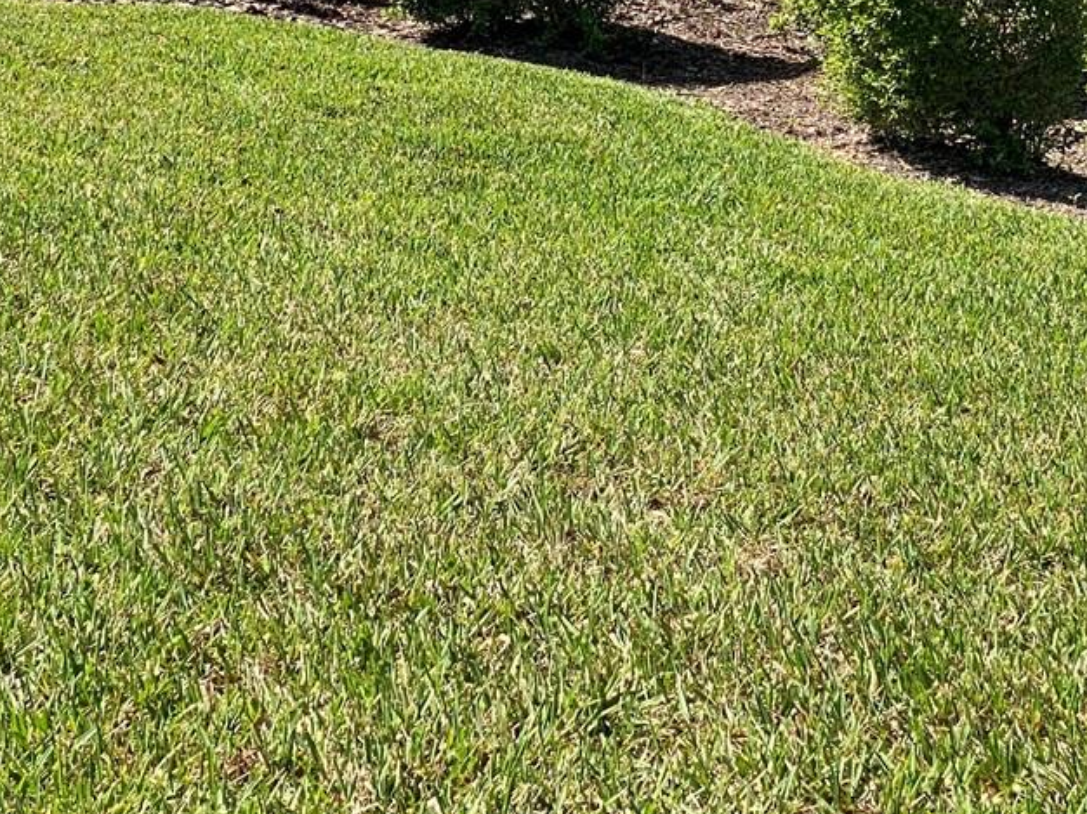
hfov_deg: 14.7
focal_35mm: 133
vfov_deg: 10.9
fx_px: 4175
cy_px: -174
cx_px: 908
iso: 20
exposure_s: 1/856
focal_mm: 6
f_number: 2
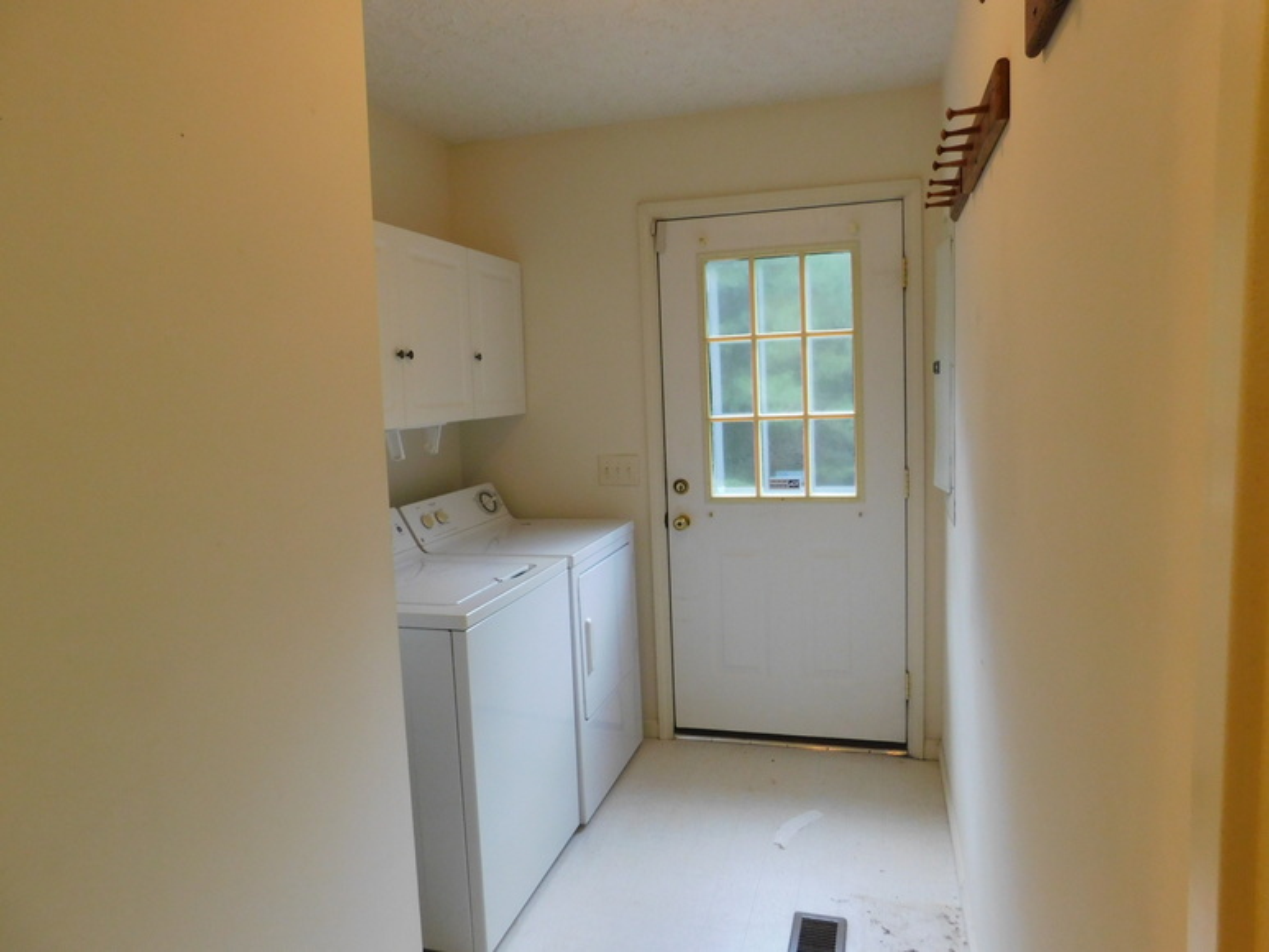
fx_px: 843
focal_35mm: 23
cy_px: 476
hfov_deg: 73.9
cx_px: 634
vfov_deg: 58.9
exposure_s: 1/30
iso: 280
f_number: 3
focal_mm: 4
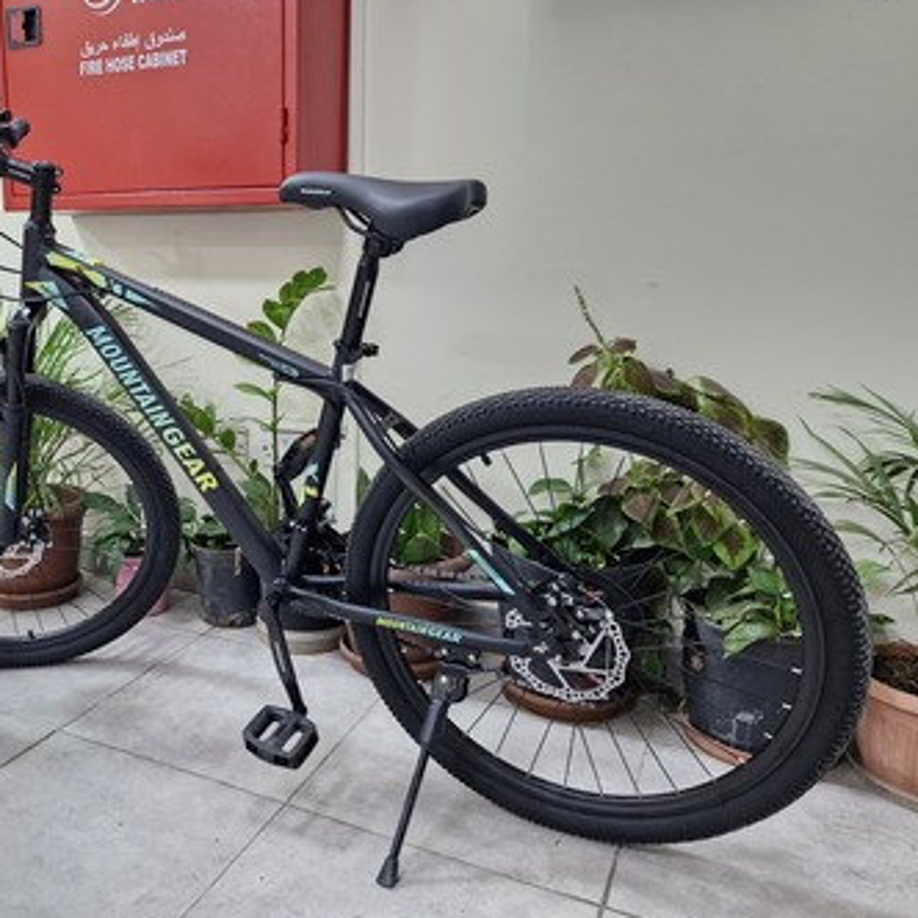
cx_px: 289
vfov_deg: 57.3
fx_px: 840
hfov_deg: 55.8
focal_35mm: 28
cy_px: 458
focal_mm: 5.54
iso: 500
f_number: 1.8
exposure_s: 1/120
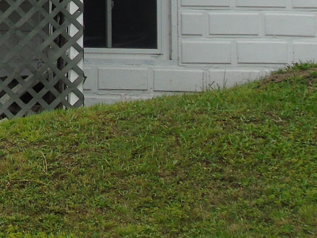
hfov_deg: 7.0
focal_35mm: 276
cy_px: -153
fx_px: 2528
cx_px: -197
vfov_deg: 5.3
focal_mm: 13
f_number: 4.7
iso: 80
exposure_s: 1/100
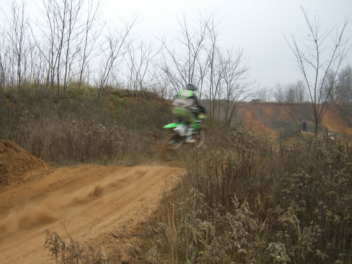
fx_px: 417
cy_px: 136
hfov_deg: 45.8
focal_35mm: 41
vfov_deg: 35.1
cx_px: 168
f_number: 2.7
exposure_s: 1/80
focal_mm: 6.2
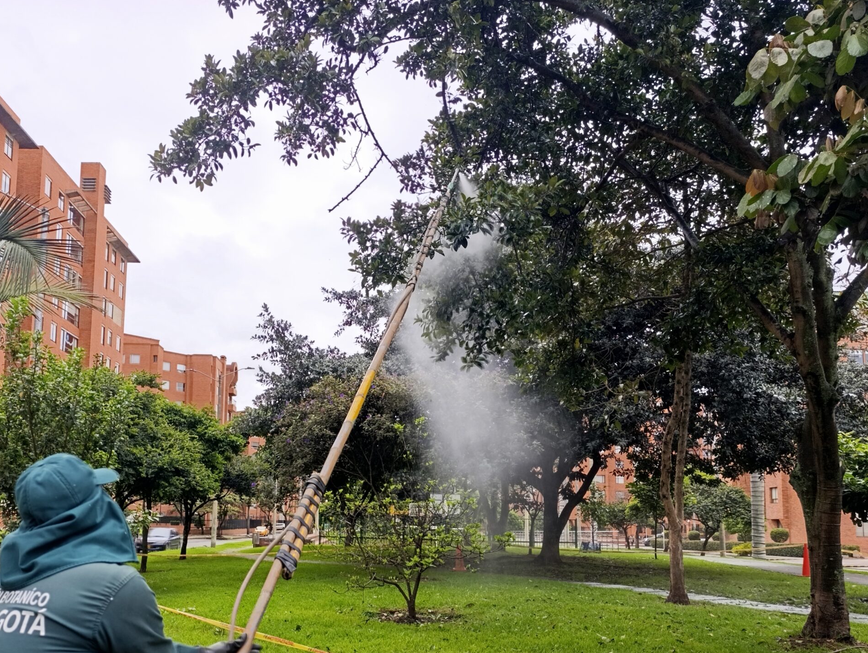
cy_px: 437
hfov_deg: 57.7
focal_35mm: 31
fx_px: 778
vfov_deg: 44.8
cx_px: 333
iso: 50
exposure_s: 1/247
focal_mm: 6.14
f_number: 1.6
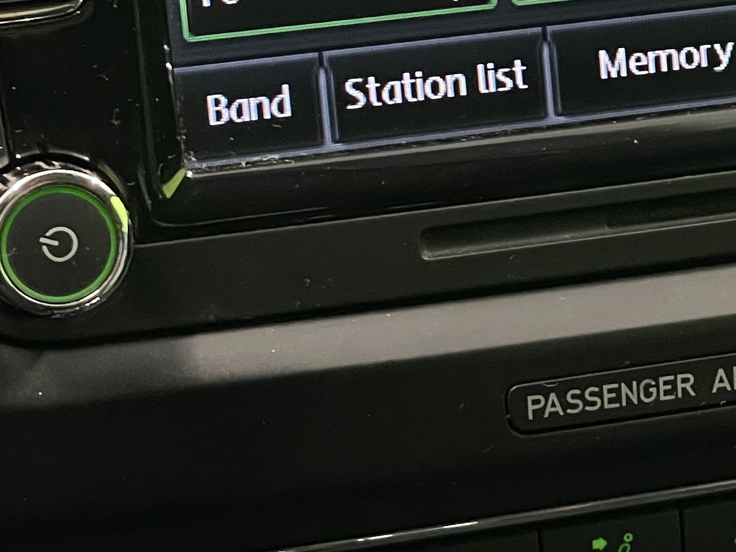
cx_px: 656
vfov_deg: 9.2
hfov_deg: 12.2
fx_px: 3424
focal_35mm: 161
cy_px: 150
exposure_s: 1/50
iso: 640
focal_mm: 6
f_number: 2
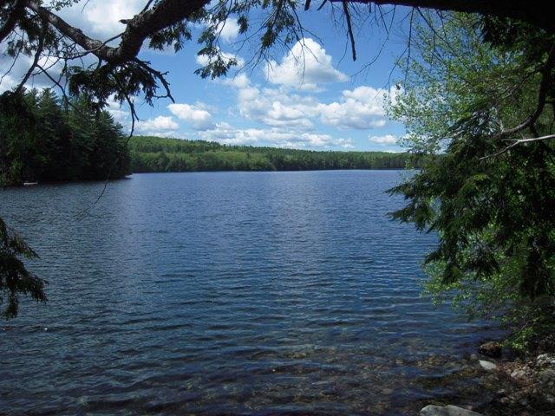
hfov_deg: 63.4
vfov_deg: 49.7
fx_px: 449
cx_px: 278
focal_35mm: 28
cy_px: 208
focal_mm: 5
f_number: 5.4
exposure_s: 1/500
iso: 100
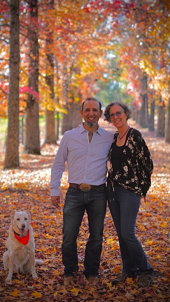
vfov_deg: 26.8
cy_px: 151
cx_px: 74
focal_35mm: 79
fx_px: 633
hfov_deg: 15.3
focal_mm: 50
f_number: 1.8
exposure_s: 1/1250
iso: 160
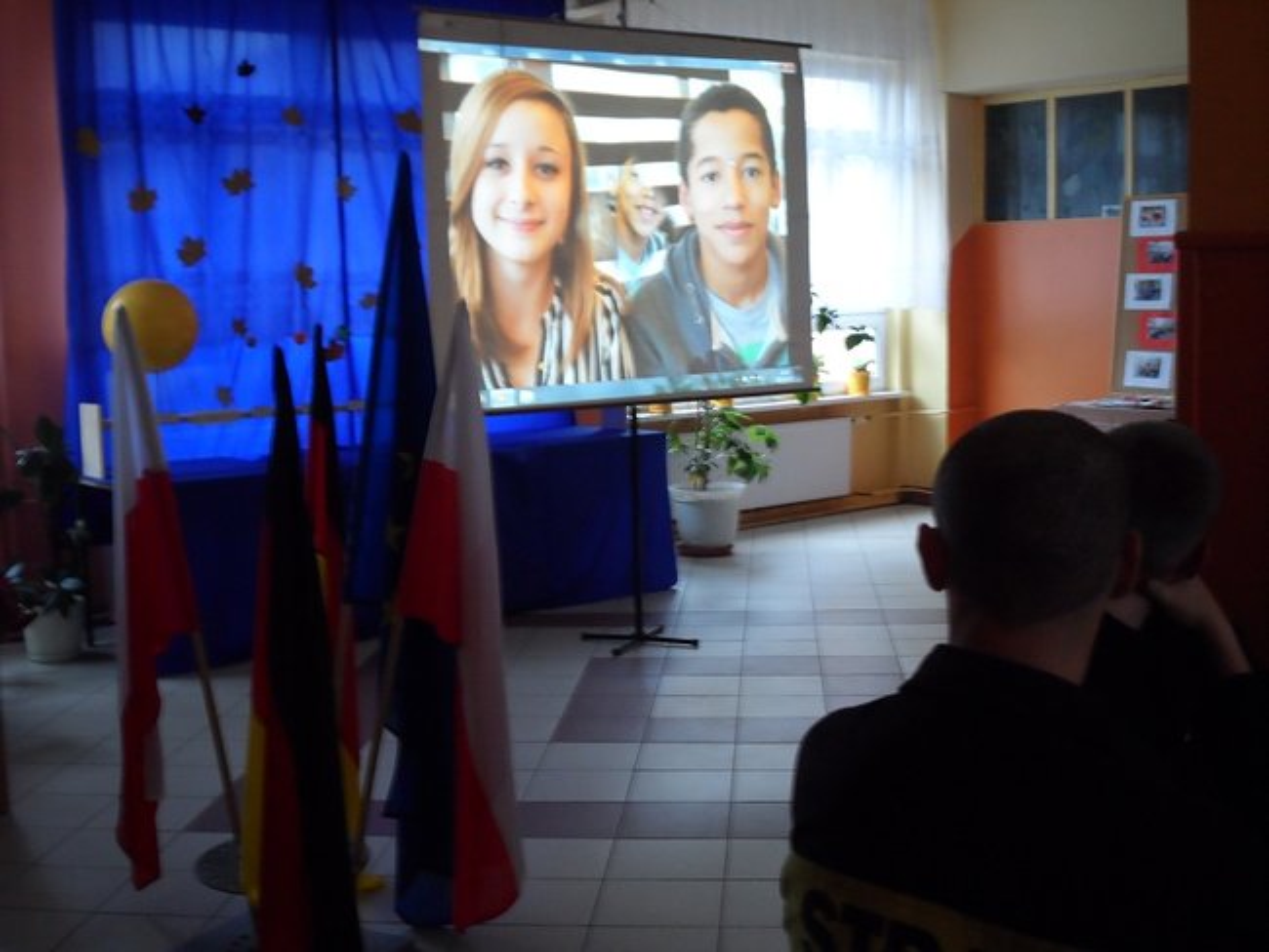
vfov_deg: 33.6
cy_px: 476
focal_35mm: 43
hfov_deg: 43.8
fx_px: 1577
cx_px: 634
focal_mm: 7.8
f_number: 3.2
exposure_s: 1/8
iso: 400
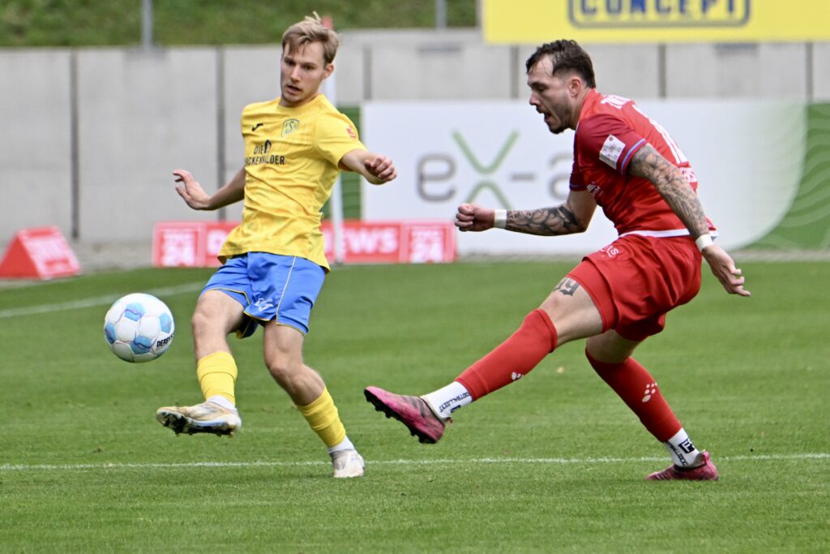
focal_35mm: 400
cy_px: 277
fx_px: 9223
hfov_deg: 5.2
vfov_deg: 3.4
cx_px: 415
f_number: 5.6
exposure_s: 1/1600
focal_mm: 400
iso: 2500
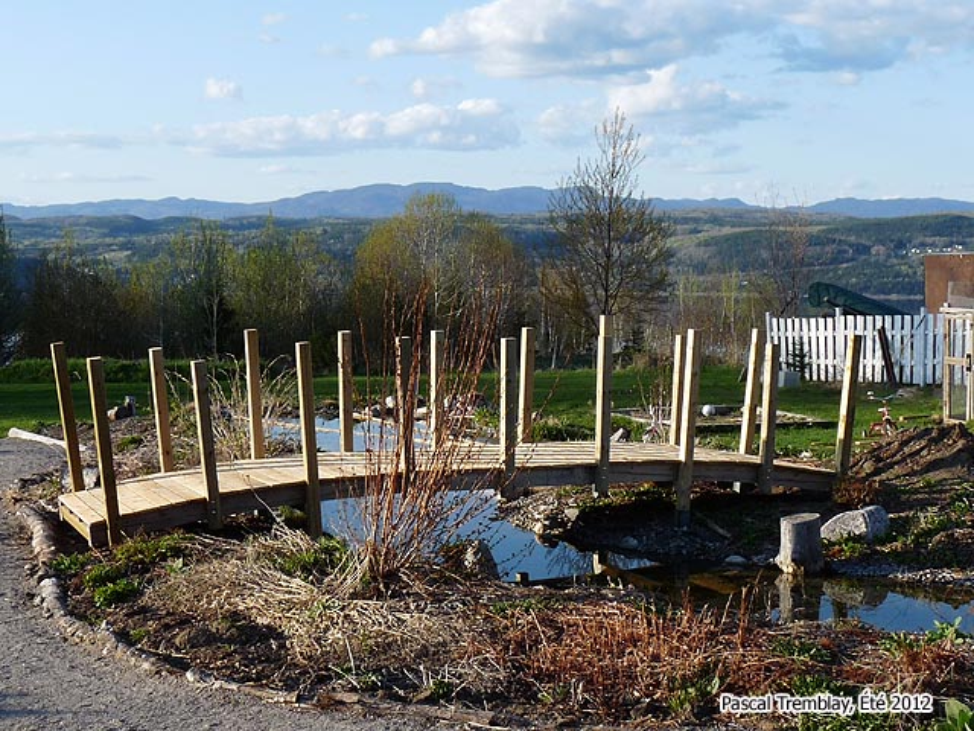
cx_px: 487
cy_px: 366
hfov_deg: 31.2
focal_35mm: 62
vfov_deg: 23.7
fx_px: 1745
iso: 100
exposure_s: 1/250
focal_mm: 6.4
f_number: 5.6
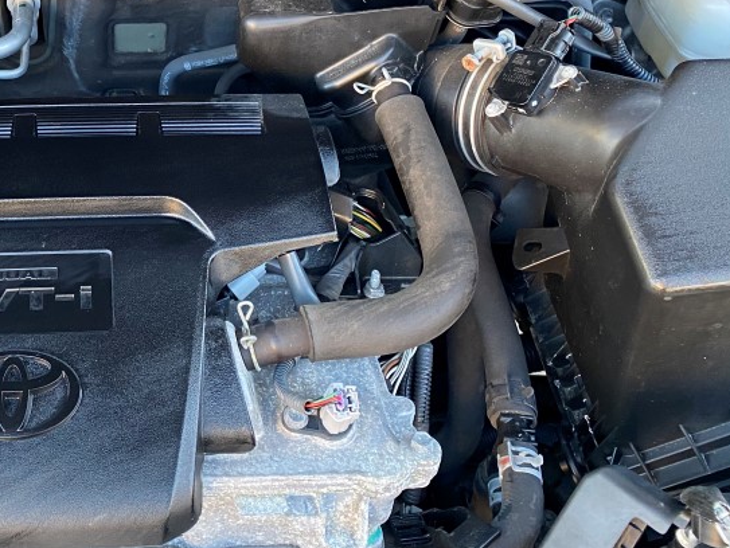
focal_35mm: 49
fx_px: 1034
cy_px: 35
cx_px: 105
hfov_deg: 36.9
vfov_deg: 28.3
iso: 125
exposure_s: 1/60
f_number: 1.8
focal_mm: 4.25
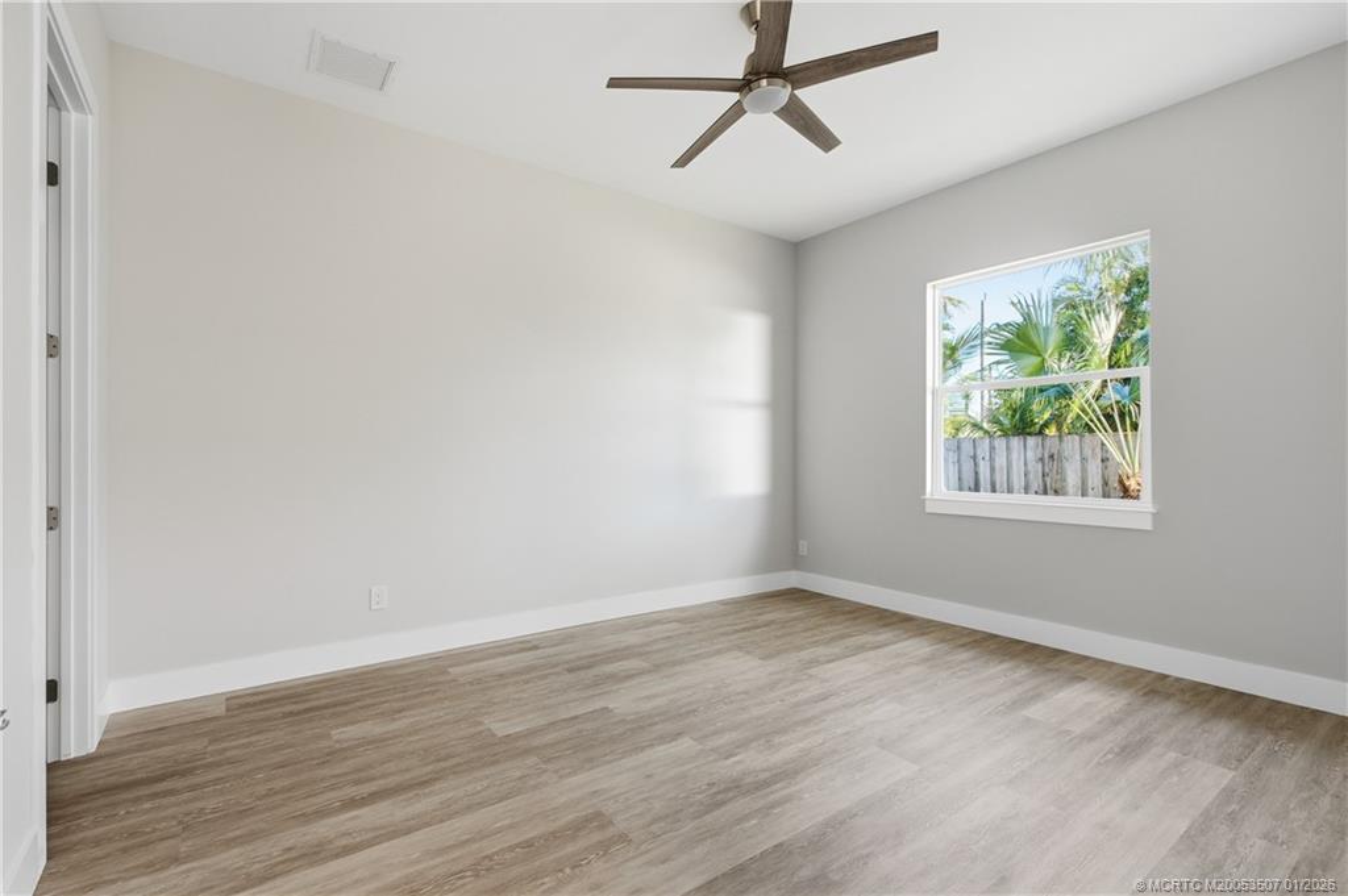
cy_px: 448
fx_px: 599
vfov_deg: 73.7
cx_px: 674
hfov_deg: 96.8
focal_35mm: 16
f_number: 8
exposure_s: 1/200
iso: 800
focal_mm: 16
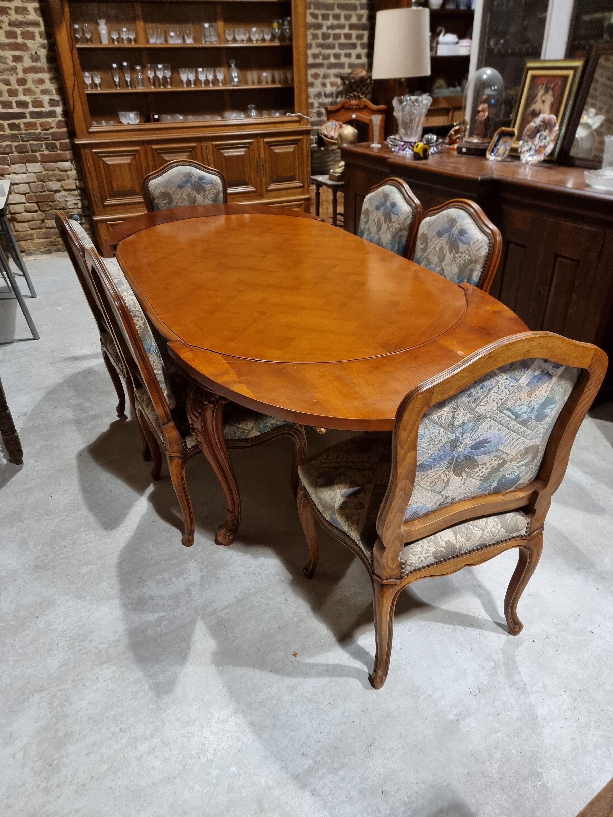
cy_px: 408
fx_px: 567
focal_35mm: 24
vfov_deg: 71.6
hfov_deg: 56.8
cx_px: 306
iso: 640
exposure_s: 1/33
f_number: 1.8
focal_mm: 6.7
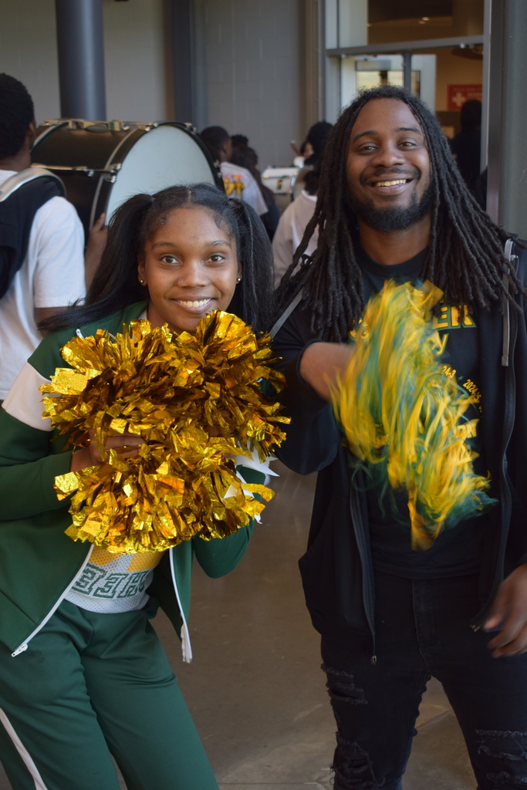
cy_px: 395
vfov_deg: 37.8
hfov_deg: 25.8
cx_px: 264
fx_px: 1152
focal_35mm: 52
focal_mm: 35
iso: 400
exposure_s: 1/60
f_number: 4.5
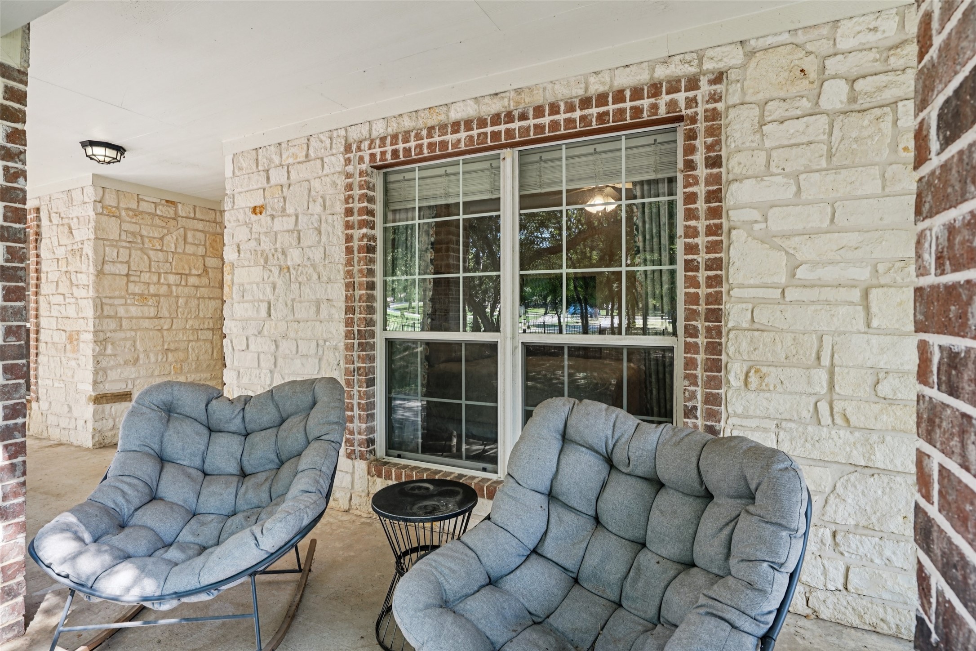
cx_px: 488
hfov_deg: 90.0
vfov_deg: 67.4
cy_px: 326
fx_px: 488
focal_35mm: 18
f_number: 8
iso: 400
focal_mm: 18
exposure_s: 1/40
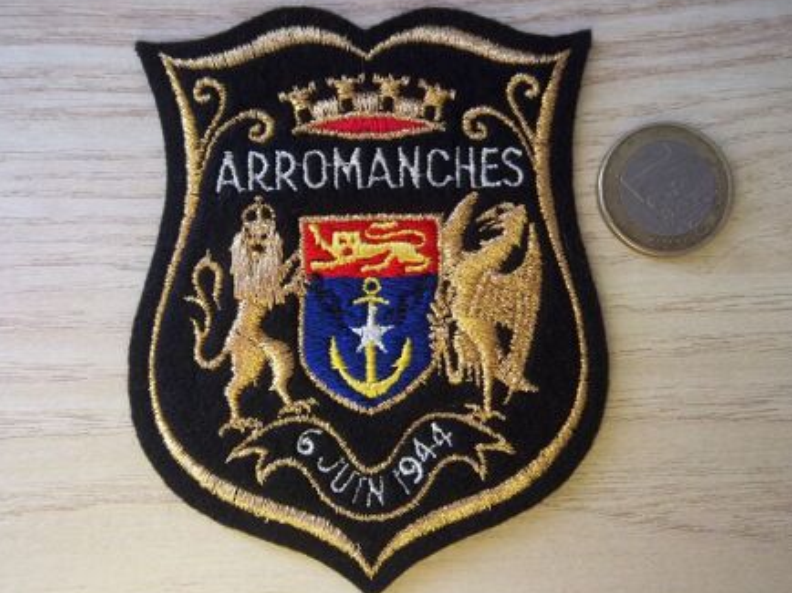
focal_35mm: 31
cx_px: 394
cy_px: 299
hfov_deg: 58.4
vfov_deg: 45.4
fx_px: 709
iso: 119
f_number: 3.5
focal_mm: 5.05
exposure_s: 1/30
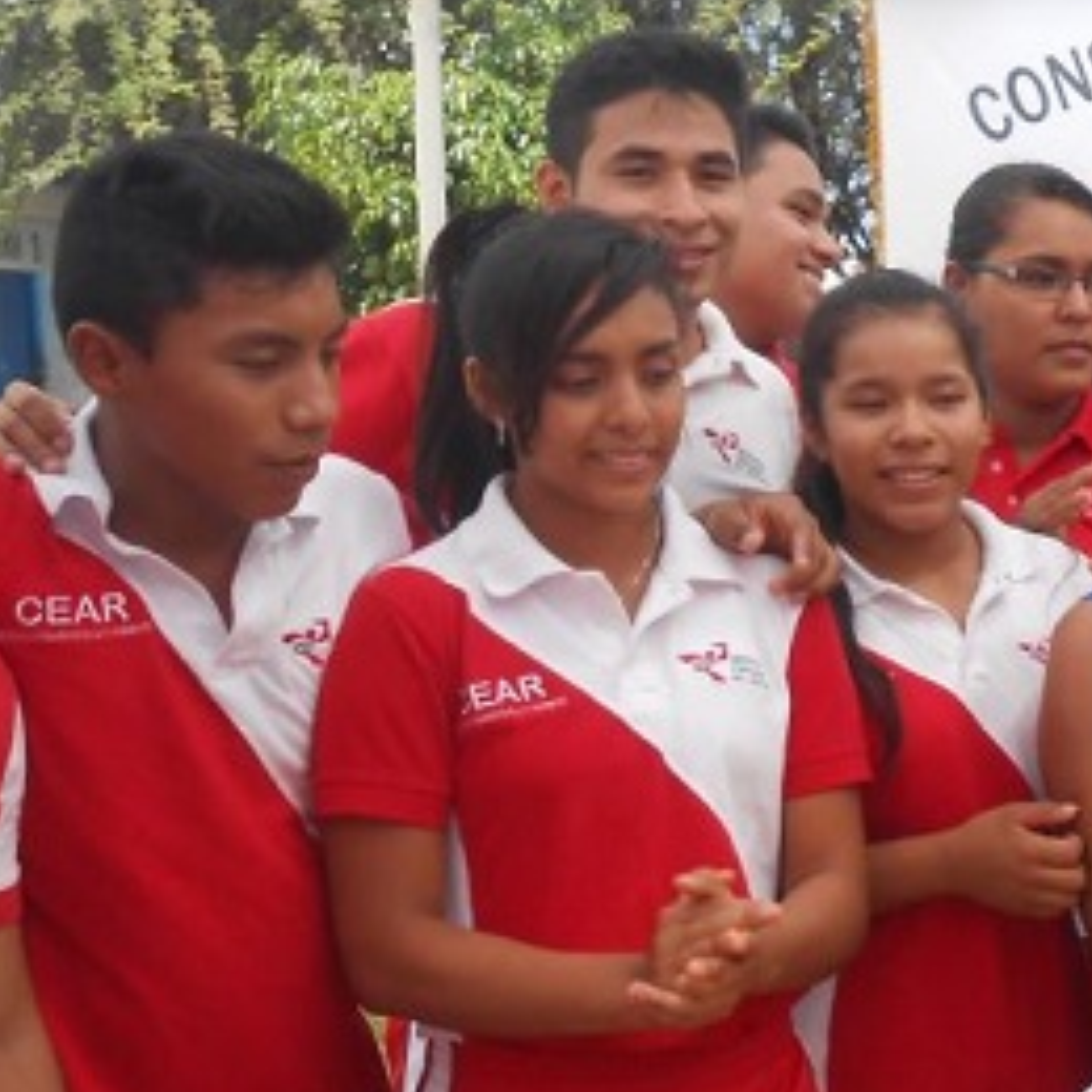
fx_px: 2962
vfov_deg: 20.8
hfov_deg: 19.6
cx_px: 1334
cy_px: 790
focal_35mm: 83
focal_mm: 6
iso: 80
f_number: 3.9
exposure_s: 1/400
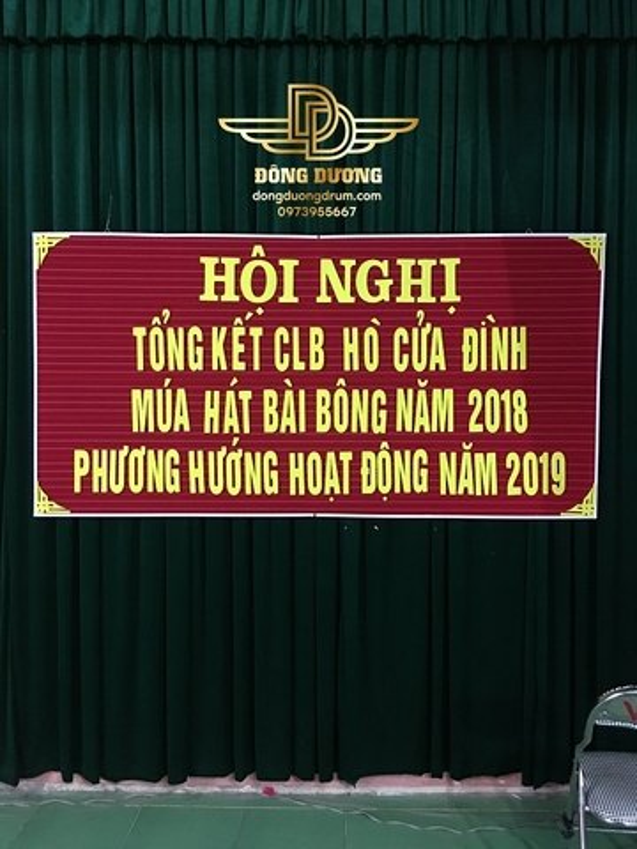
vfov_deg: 61.7
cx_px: 318
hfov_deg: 48.2
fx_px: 712
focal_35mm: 29
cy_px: 424
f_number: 2.2
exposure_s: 1/8
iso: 125
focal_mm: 4.15
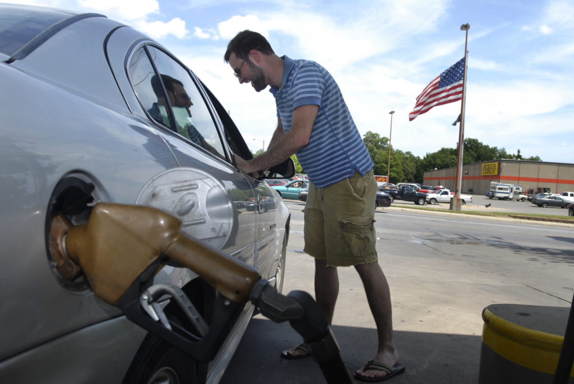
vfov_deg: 35.6
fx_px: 598
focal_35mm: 38
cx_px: 287
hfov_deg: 51.2
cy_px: 192
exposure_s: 1/160
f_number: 6.3
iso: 100
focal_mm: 25
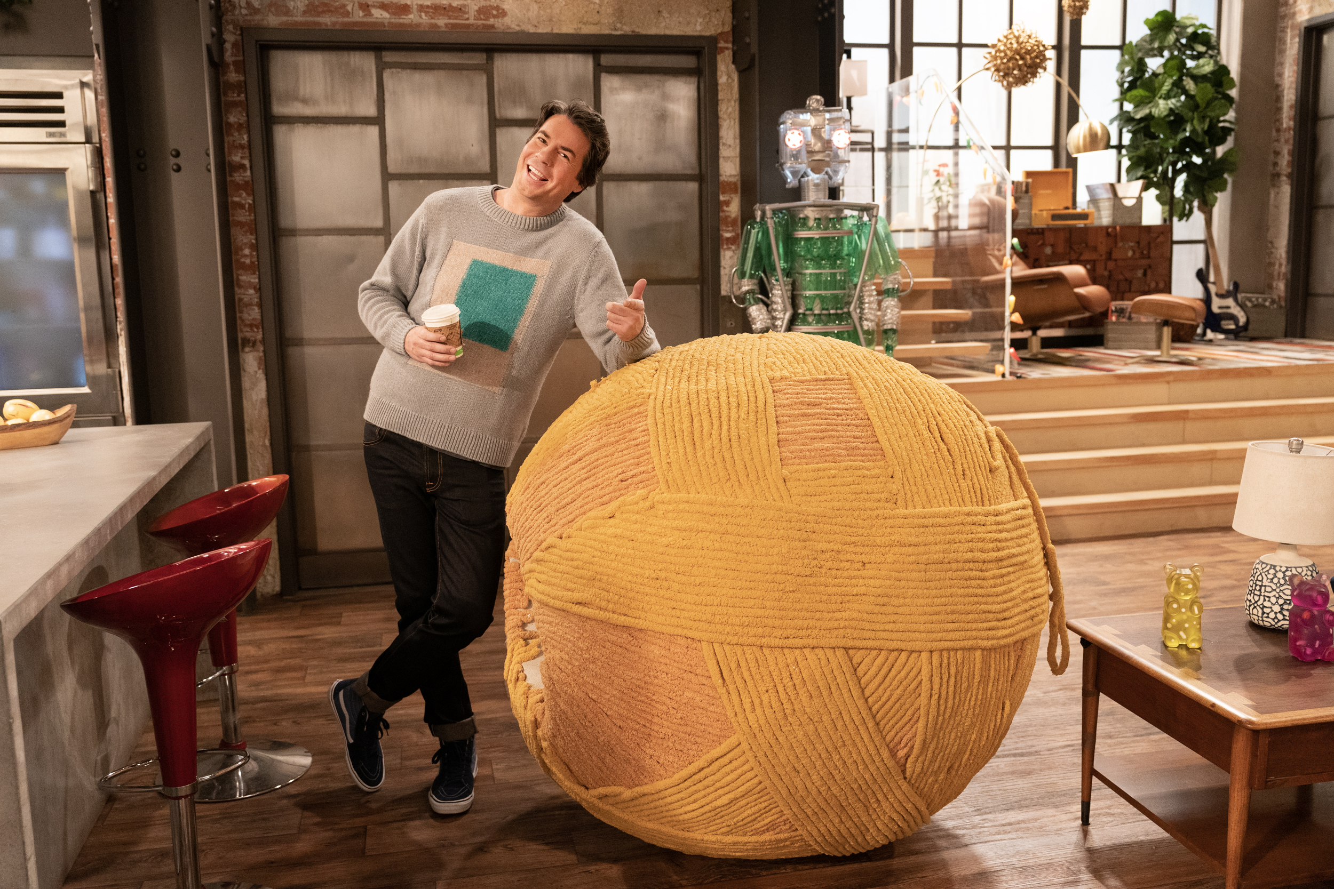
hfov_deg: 57.2
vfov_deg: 40.0
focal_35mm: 33
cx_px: 667
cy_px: 444
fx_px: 1223
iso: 4000
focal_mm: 33
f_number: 3.5
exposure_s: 1/200
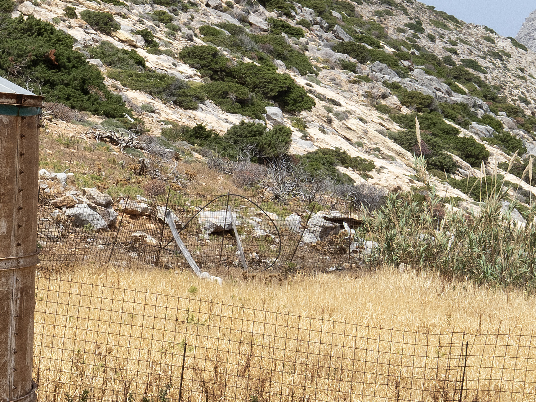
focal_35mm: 150
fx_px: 2323
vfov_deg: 9.9
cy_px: 185
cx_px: -40
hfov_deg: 12.9
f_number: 13
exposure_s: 1/125
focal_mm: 25
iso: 200
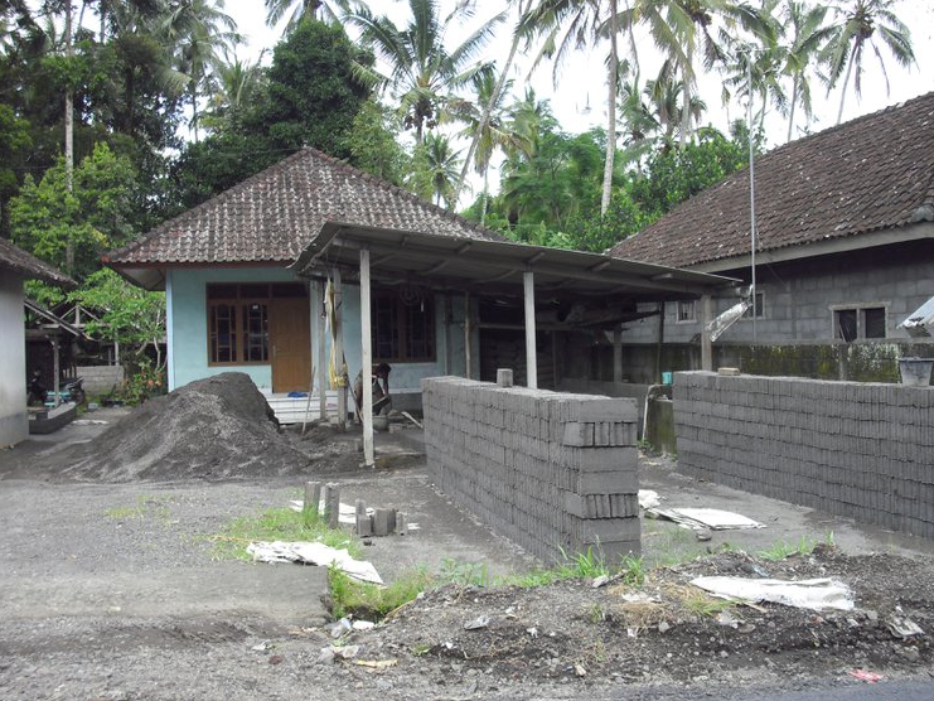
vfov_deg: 35.1
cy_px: 367
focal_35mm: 41
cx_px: 479
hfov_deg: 45.8
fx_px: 1106
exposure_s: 1/400
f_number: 2.8
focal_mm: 6.2
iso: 100
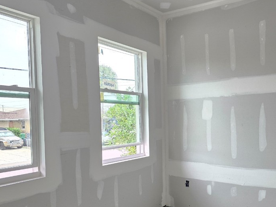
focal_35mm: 34
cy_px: 127
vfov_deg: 41.6
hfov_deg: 52.5
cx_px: 193
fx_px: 271
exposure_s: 1/180
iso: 125
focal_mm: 6.3
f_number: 1.7
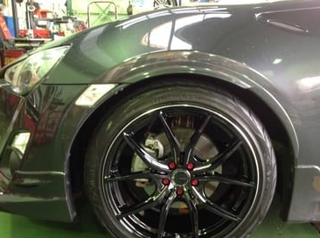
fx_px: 397
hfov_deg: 43.8
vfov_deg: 33.4
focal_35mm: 43
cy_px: 140
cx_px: 187
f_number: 2.4
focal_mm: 4.28
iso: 160
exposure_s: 1/15
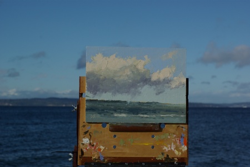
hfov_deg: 27.0
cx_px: 125
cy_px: 84
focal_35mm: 75
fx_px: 521
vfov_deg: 18.2
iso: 100
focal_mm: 50
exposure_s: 1/800
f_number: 7.1
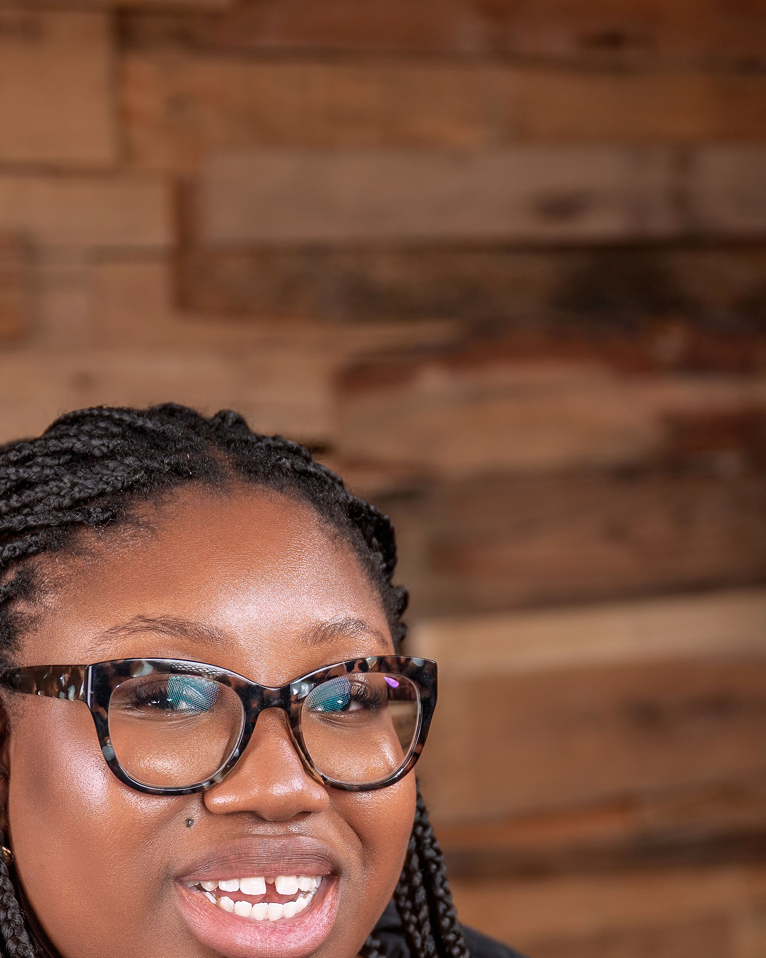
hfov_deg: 13.9
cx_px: 349
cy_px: 988
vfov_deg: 16.9
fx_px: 3146
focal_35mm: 111
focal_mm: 47
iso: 125
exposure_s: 1/160
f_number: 2.8
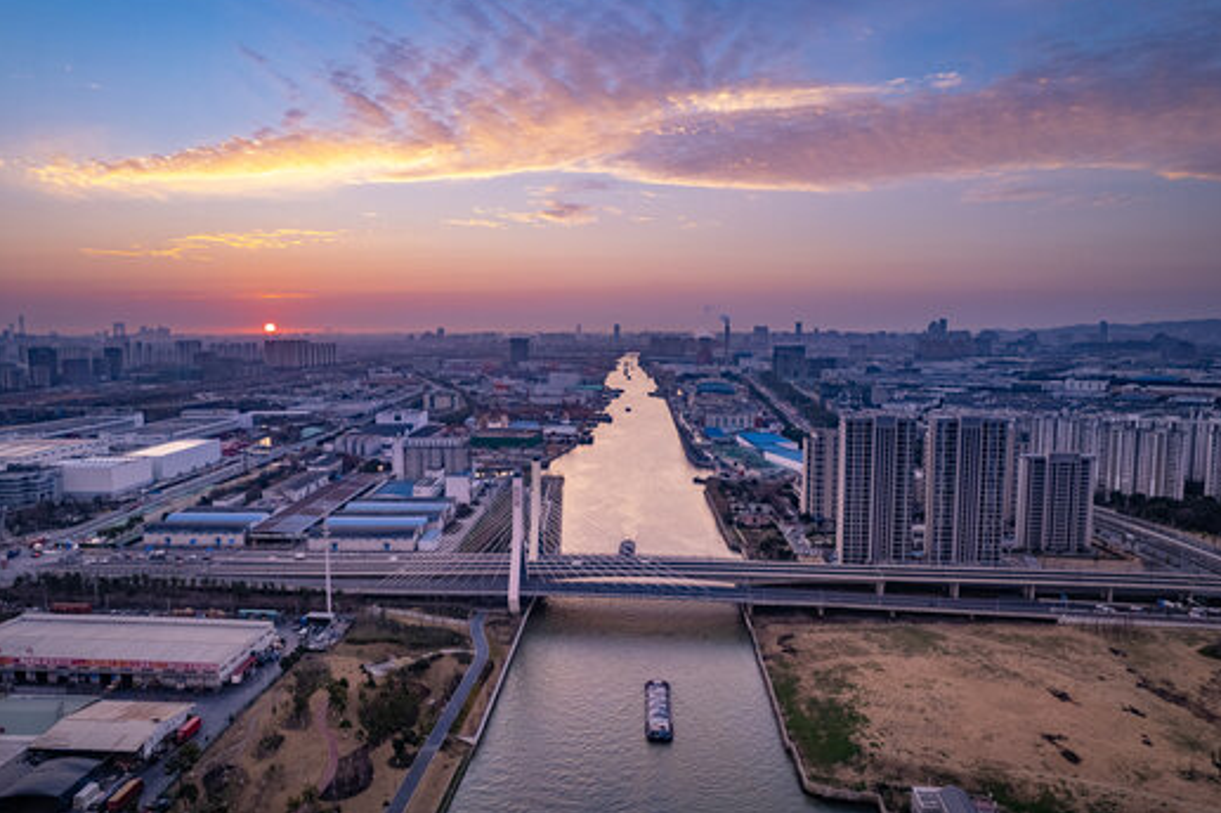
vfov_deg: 55.0
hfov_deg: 76.1
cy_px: 409
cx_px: 599
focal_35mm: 23
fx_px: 780
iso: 100
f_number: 2.8
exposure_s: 1/15
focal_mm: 8.38
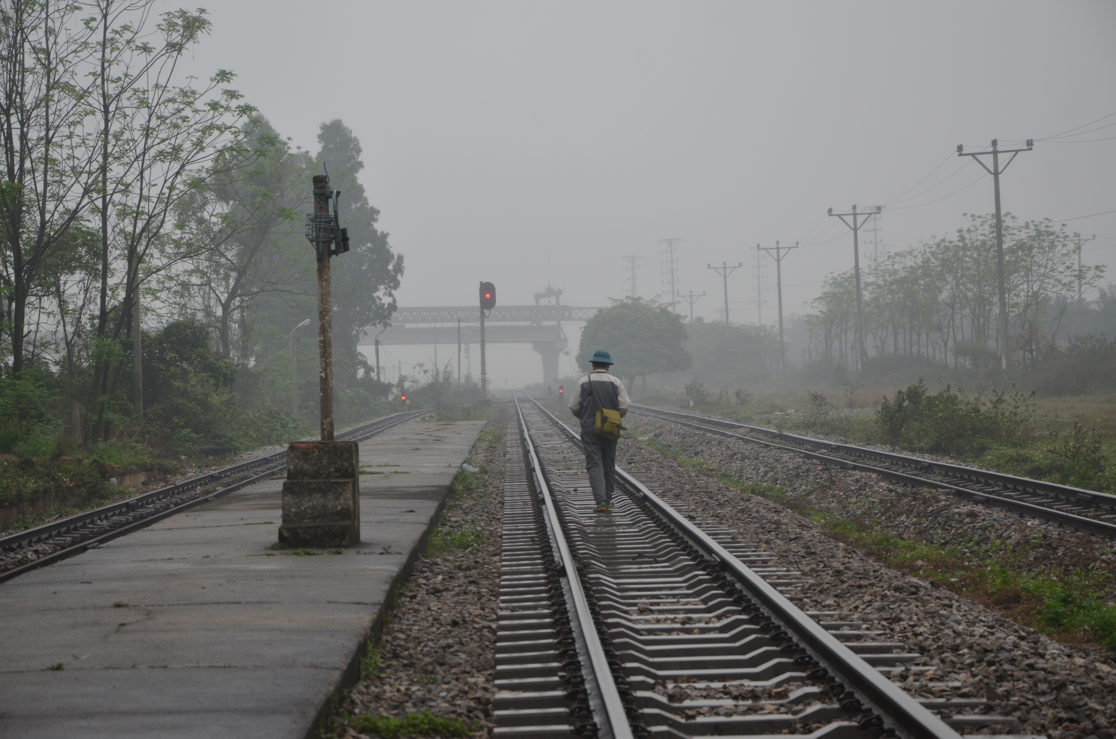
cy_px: 370
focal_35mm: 105
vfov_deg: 13.0
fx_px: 3248
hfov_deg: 19.5
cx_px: 558
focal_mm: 70
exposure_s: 1/160
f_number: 6.3
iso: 400
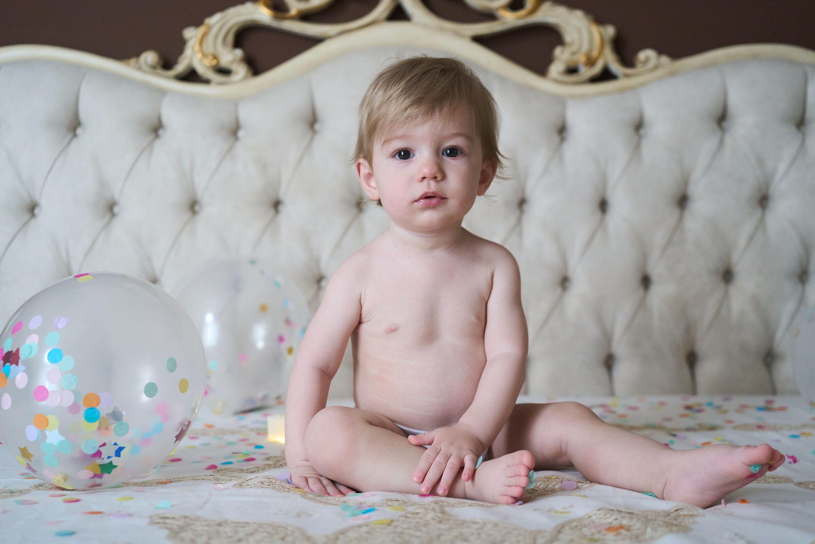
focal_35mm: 42
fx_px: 951
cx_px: 408
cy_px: 272
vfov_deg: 31.9
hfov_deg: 46.4
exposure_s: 1/250
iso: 2500
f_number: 3.2
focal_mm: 42
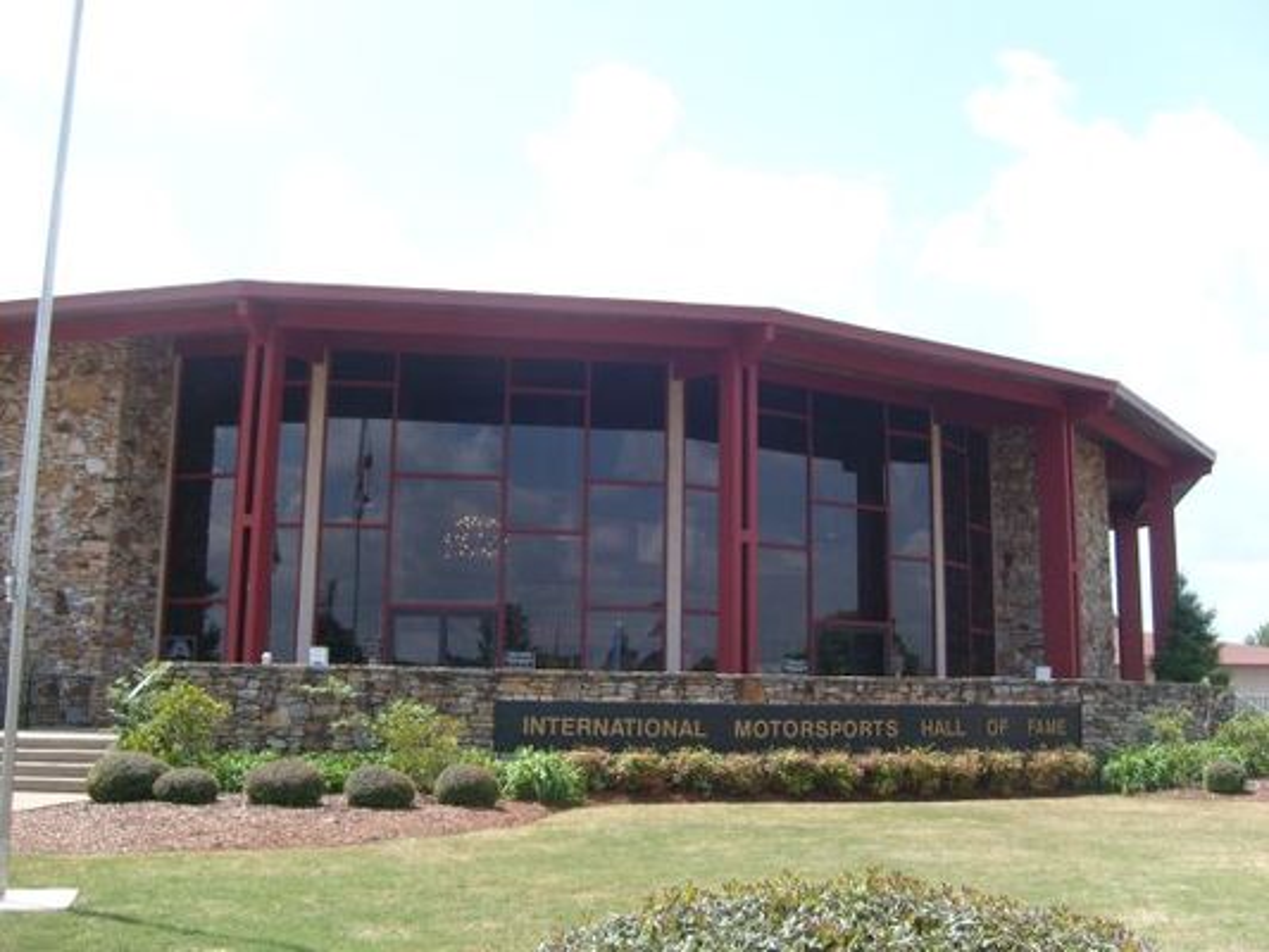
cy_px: 476
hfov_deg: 52.6
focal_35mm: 35
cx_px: 634
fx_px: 1283
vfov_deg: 40.7
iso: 80
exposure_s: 1/180
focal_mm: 5.8
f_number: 7.1
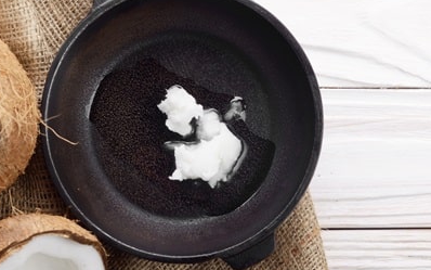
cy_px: 131
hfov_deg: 18.1
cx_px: 291
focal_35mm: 115
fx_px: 1351
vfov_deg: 11.4
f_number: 7.1
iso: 100
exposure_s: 1/250
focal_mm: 50
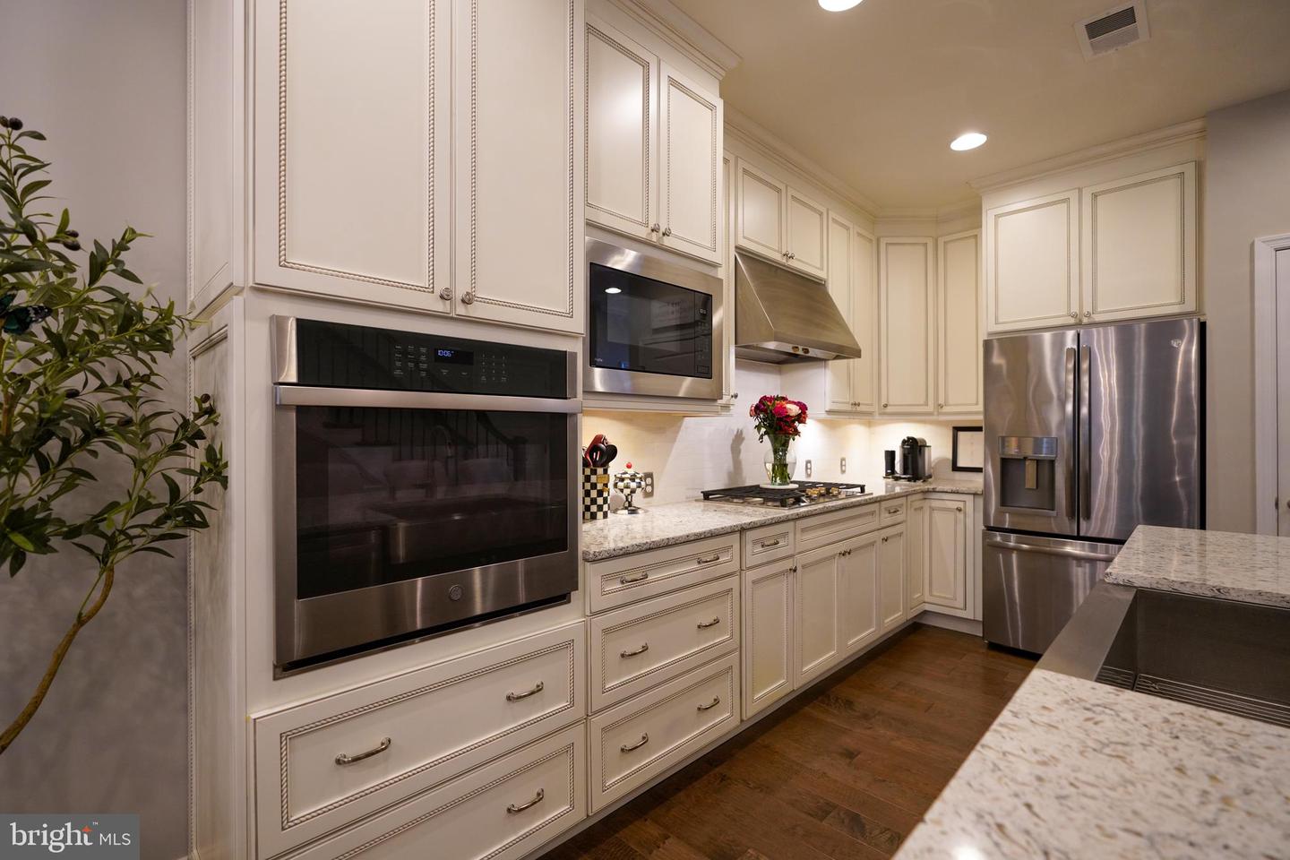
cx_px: 645
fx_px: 573
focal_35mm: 16
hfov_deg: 96.7
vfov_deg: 73.7
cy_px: 430
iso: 1600
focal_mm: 16
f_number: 3.5
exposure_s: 1/160
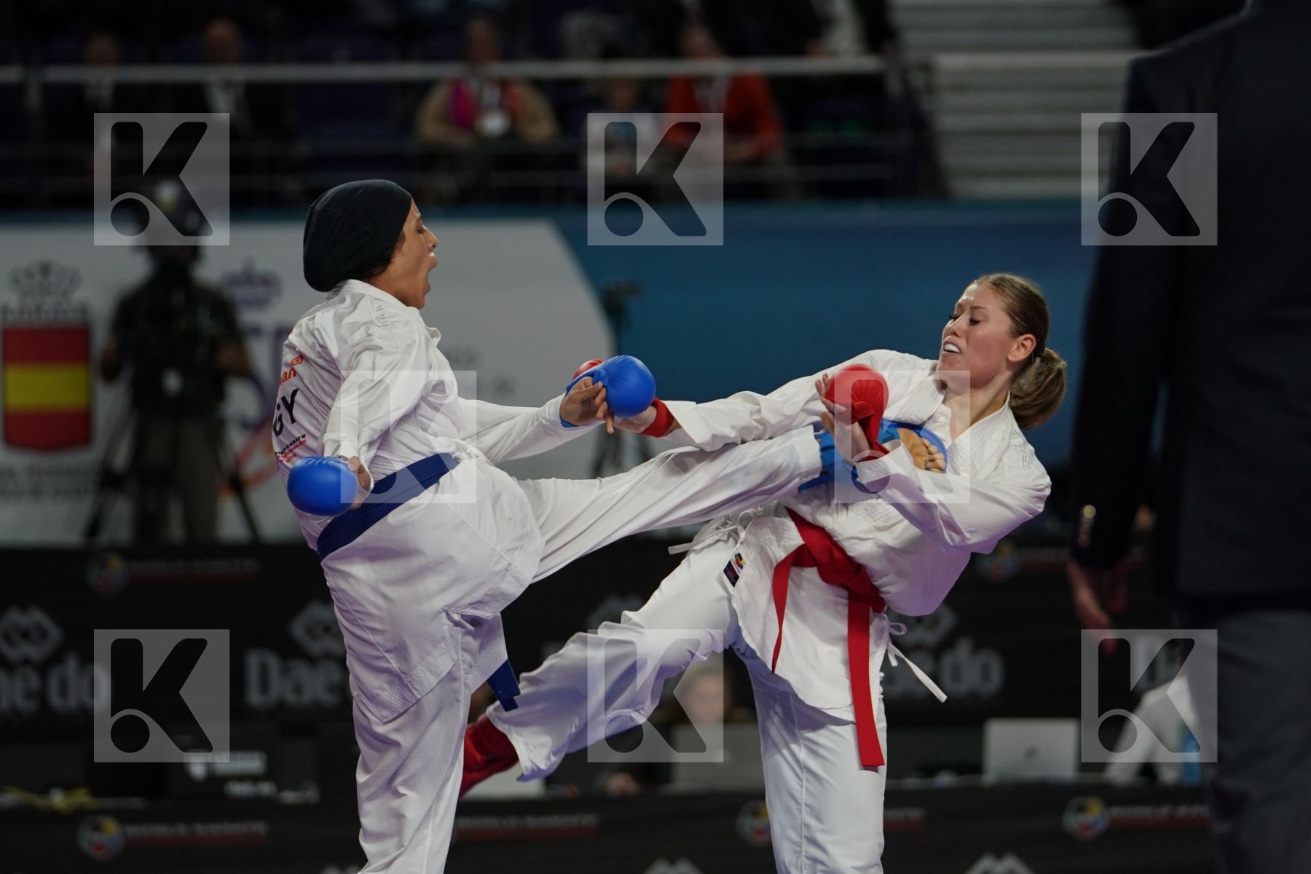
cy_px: 437
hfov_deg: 8.8
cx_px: 656
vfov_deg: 5.9
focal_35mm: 234
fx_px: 8521
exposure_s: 1/1000
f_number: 2.8
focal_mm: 156
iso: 800
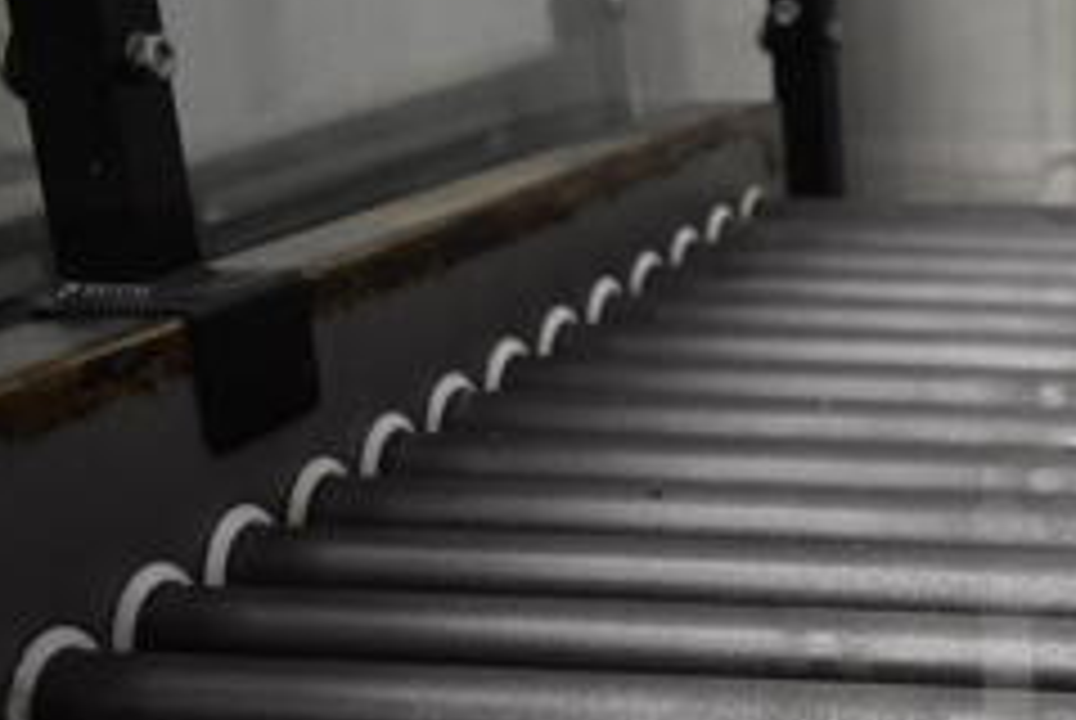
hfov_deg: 26.2
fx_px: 2065
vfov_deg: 19.3
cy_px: 702
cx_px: 1279
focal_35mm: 69
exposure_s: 1/125
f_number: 3.5
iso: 2200
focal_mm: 18
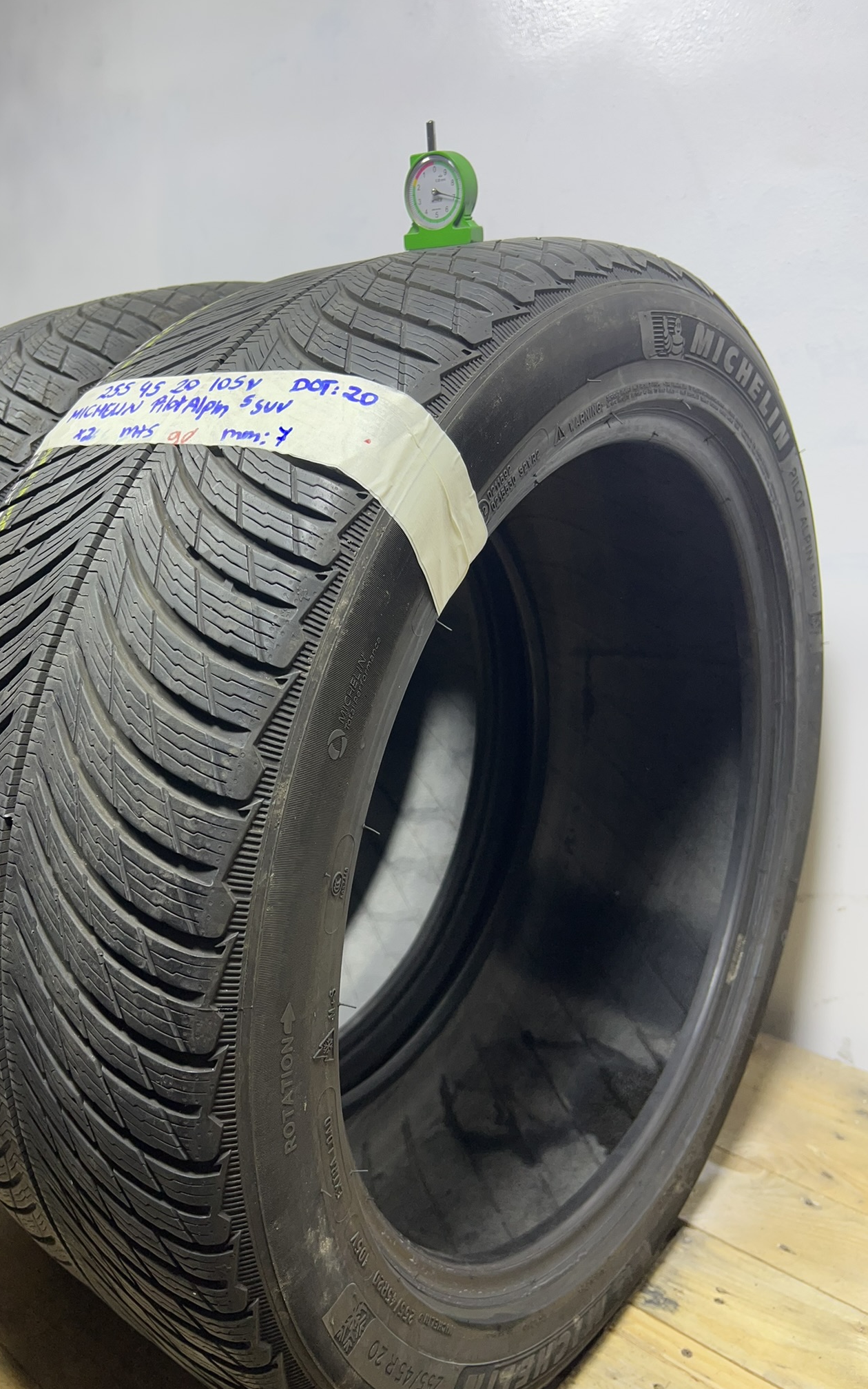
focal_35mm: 28
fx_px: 1060
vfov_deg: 66.5
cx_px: 355
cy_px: 702
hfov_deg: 44.4
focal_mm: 5.7
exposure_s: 1/123
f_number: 1.5
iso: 32
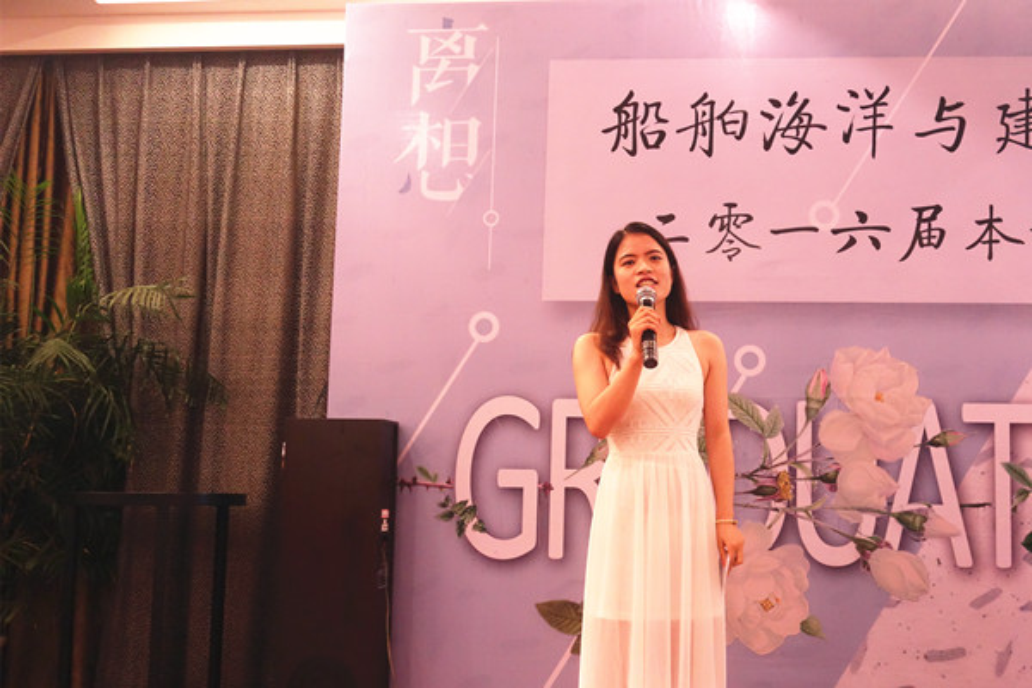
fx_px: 860
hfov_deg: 61.9
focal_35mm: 30
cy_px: 344
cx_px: 516
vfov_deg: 43.6
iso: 800
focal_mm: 11.18
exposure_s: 1/100
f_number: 2.8
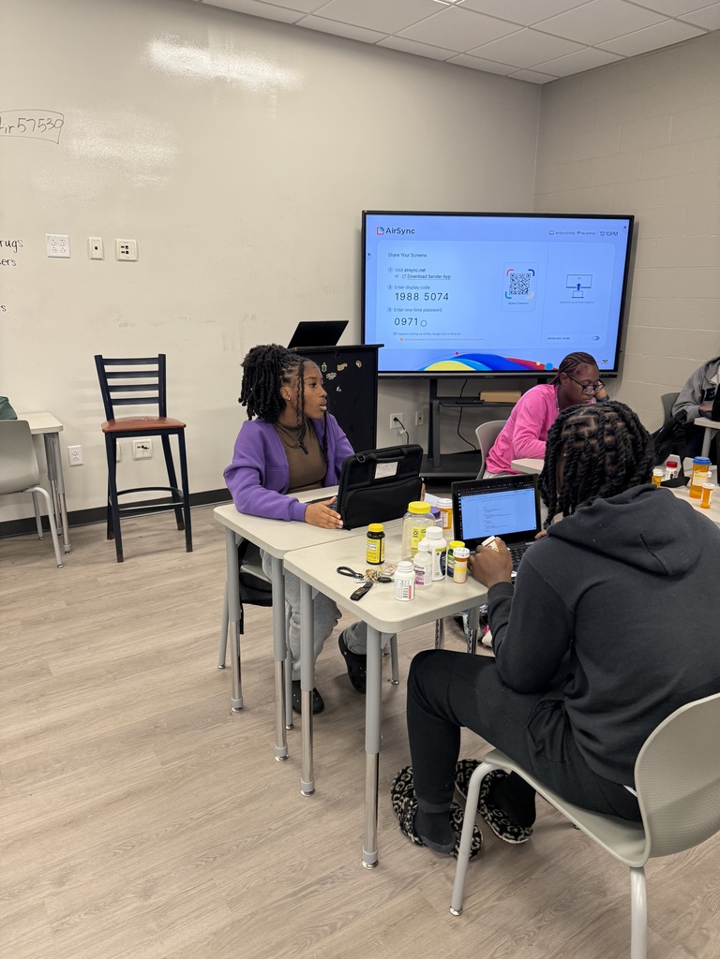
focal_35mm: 24
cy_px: 480
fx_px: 666
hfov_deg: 56.8
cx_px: 360
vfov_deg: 71.6
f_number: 1.78
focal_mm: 6.76
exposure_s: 1/120
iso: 160
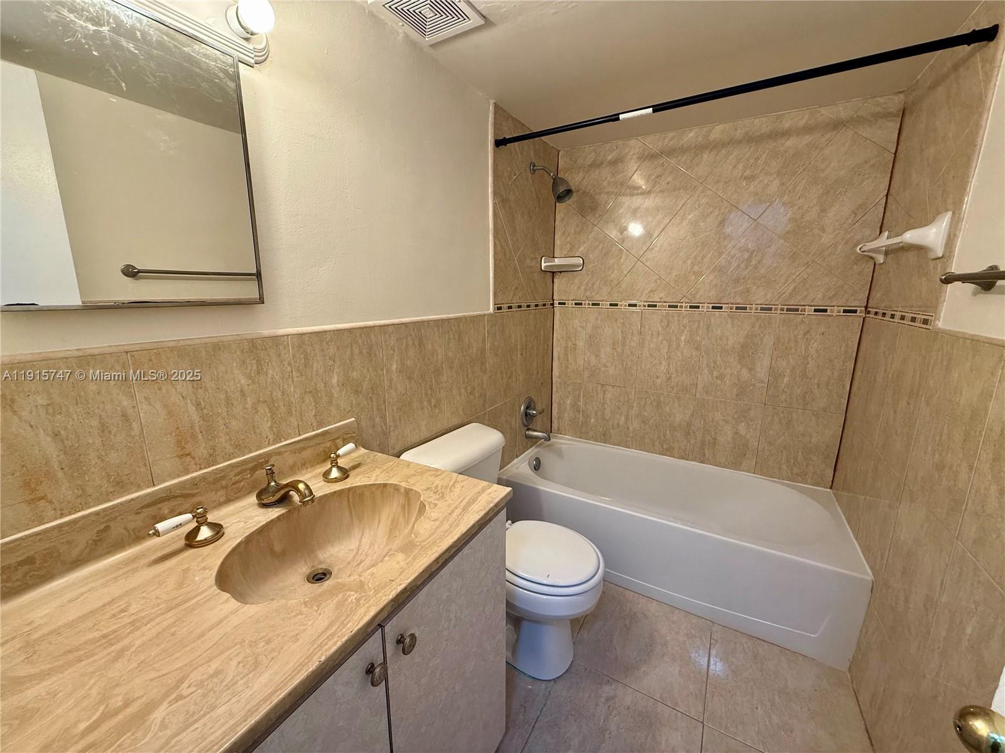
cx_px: 502
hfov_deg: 102.1
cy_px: 376
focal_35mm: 14
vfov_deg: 85.7
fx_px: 406
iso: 200
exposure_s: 1/120
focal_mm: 2.22
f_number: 2.2
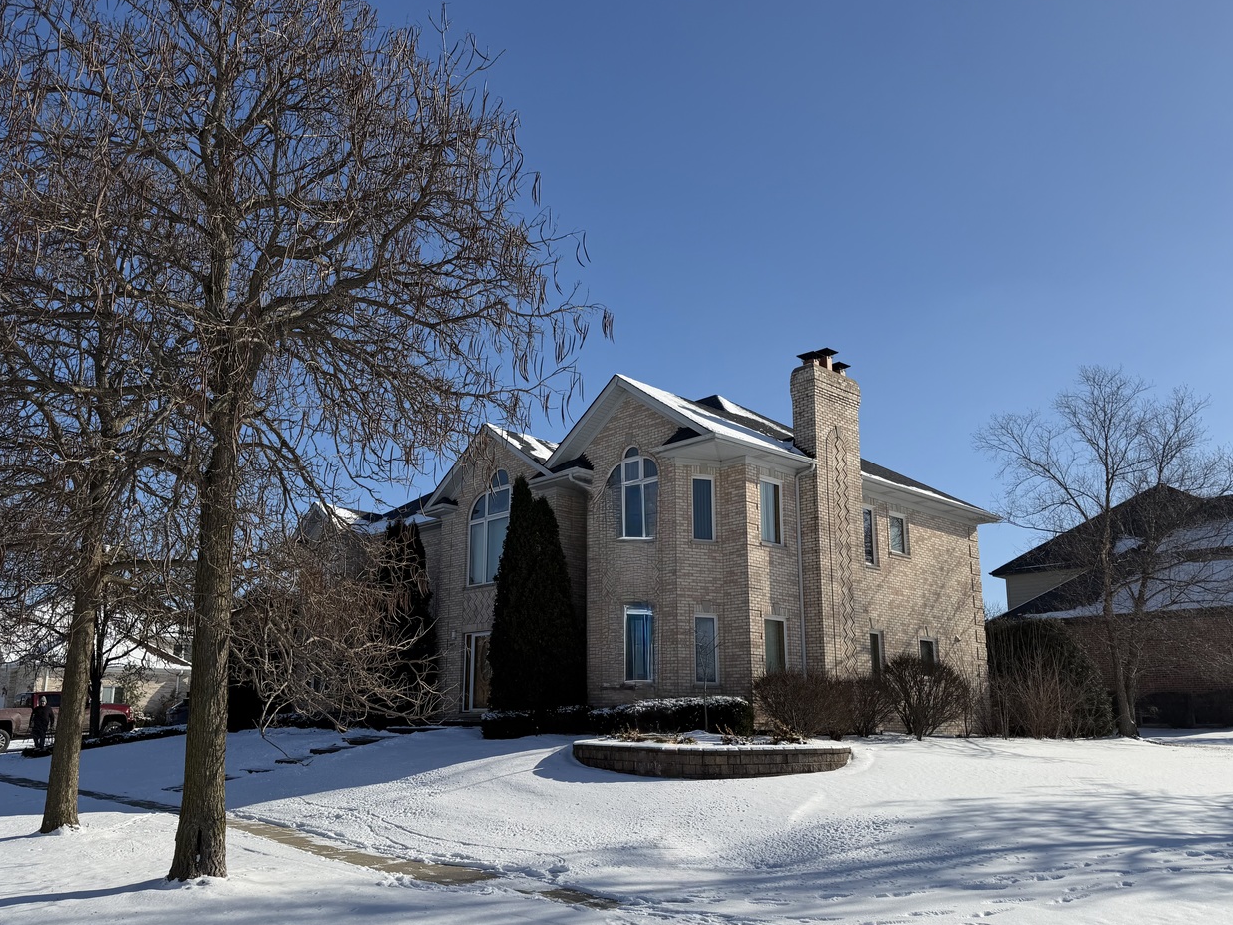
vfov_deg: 49.7
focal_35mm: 28
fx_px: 998
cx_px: 575
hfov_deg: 63.4
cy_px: 508
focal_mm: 6.76
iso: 80
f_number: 1.78
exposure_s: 1/9091
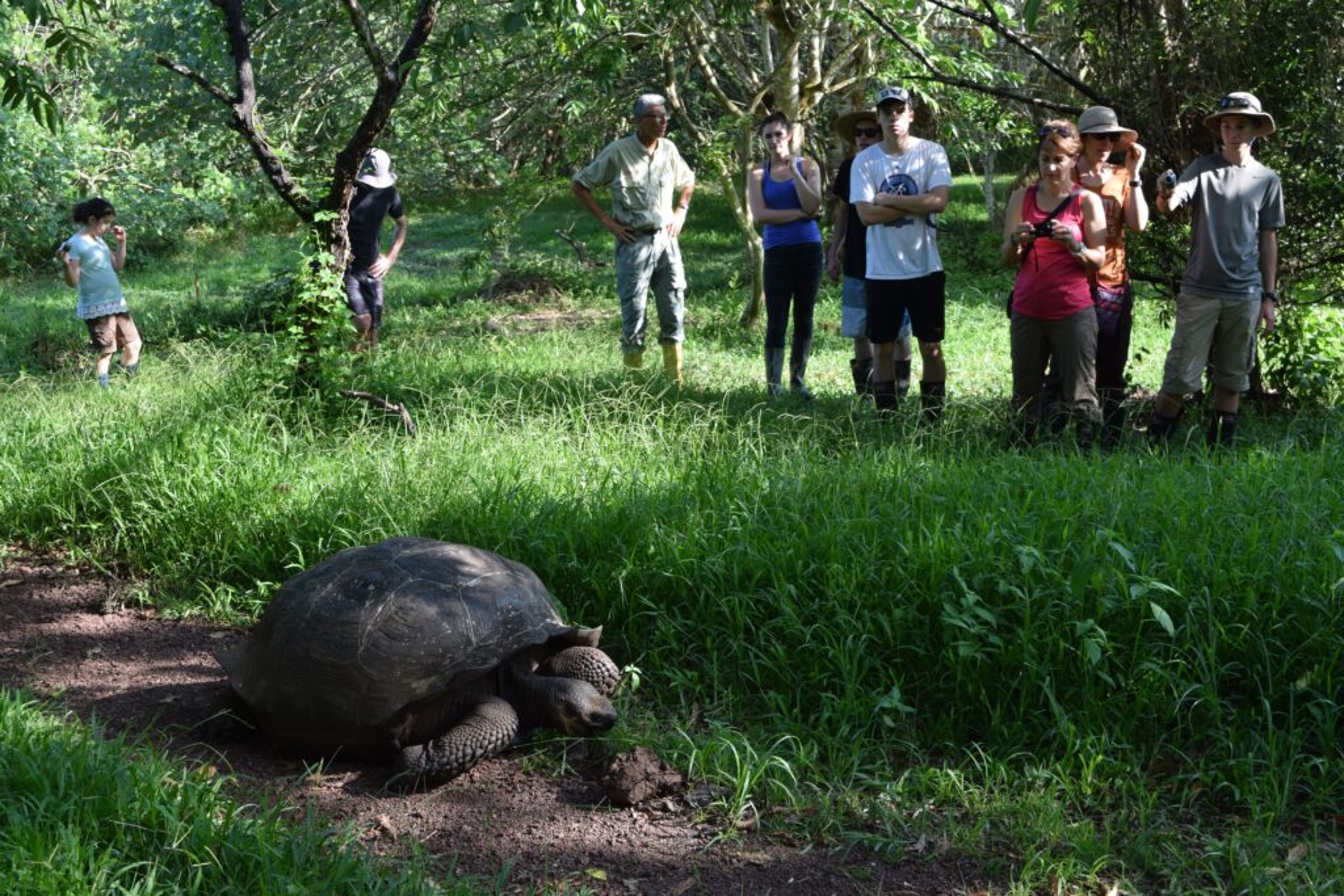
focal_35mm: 45
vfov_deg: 29.9
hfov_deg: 43.6
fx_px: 1680
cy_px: 448
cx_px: 672
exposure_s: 1/200
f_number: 7.1
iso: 400
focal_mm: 30
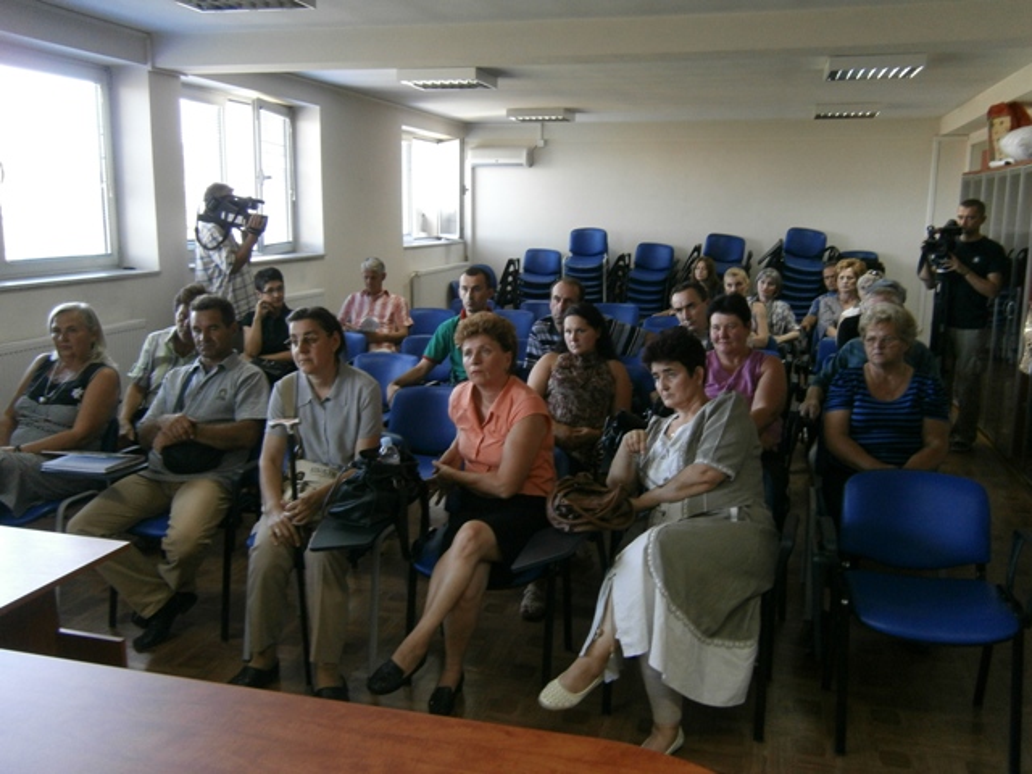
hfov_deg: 58.4
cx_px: 516
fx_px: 924
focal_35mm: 31
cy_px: 387
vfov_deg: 45.4
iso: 160
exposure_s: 1/30
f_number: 2.9
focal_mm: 5.5
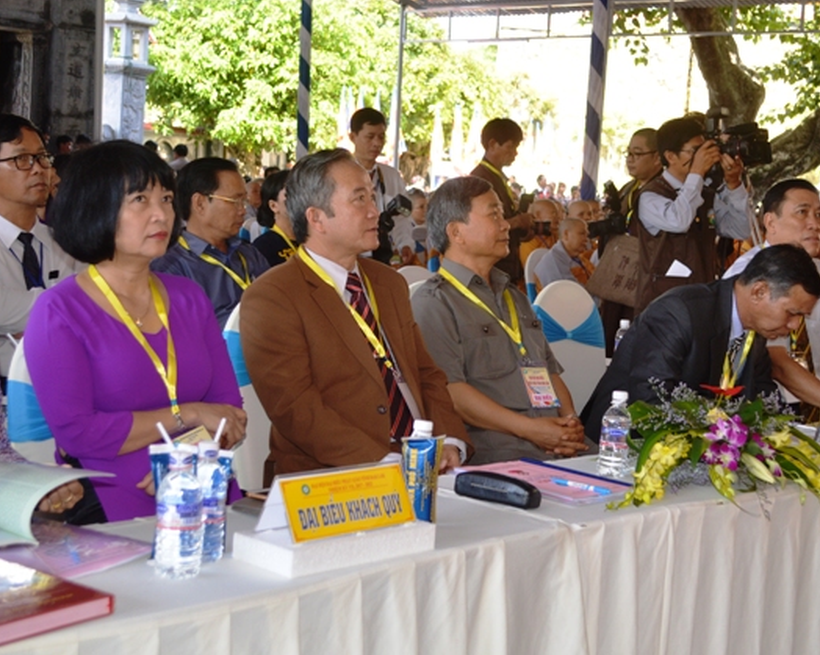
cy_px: 331
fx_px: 1335
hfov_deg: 34.1
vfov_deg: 27.6
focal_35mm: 55
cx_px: 477
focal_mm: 32
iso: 280
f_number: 4.8
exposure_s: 1/125
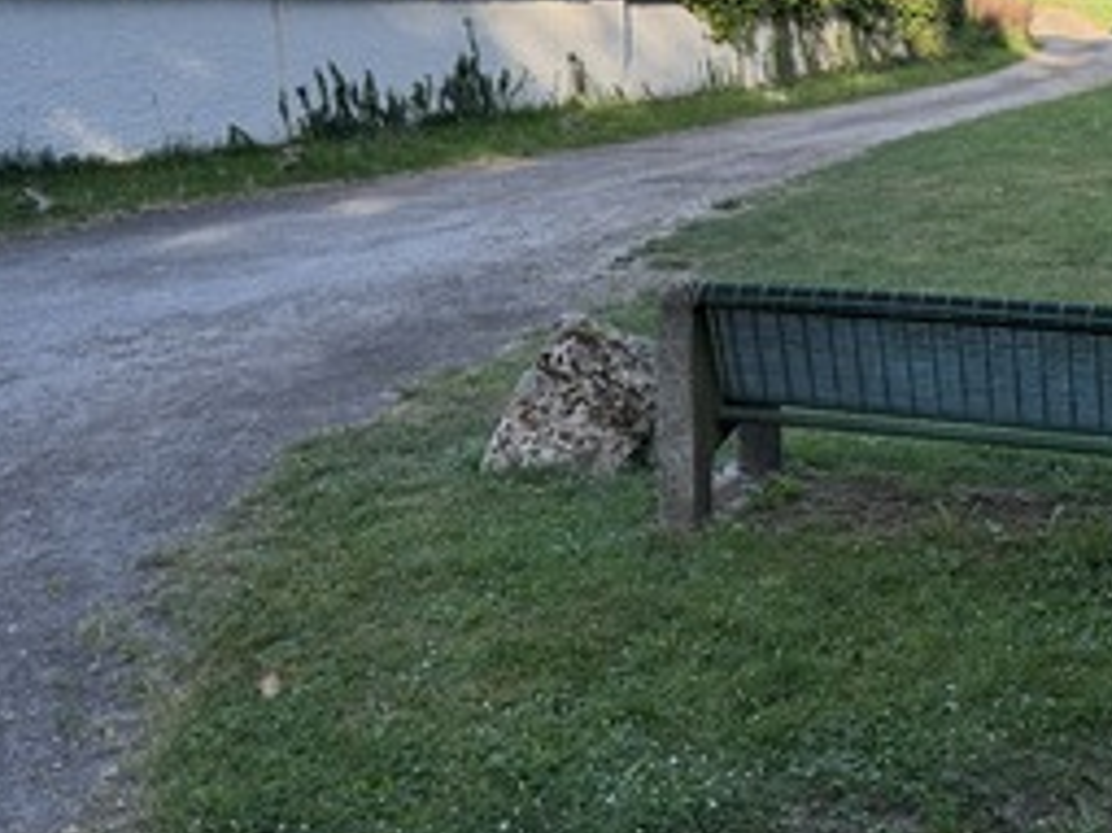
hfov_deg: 39.2
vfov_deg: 30.3
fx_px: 1509
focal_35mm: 47
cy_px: 194
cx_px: 859
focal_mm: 6.76
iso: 100
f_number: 1.78
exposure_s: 1/1314
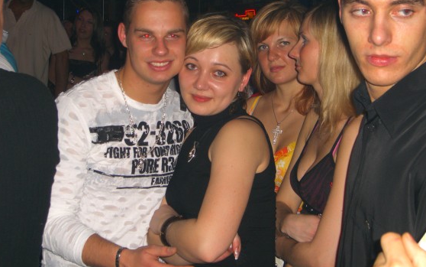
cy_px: 97
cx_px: 207
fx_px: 755
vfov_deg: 20.0
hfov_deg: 31.5
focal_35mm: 65
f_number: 3.6
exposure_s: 1/60
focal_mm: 11.8
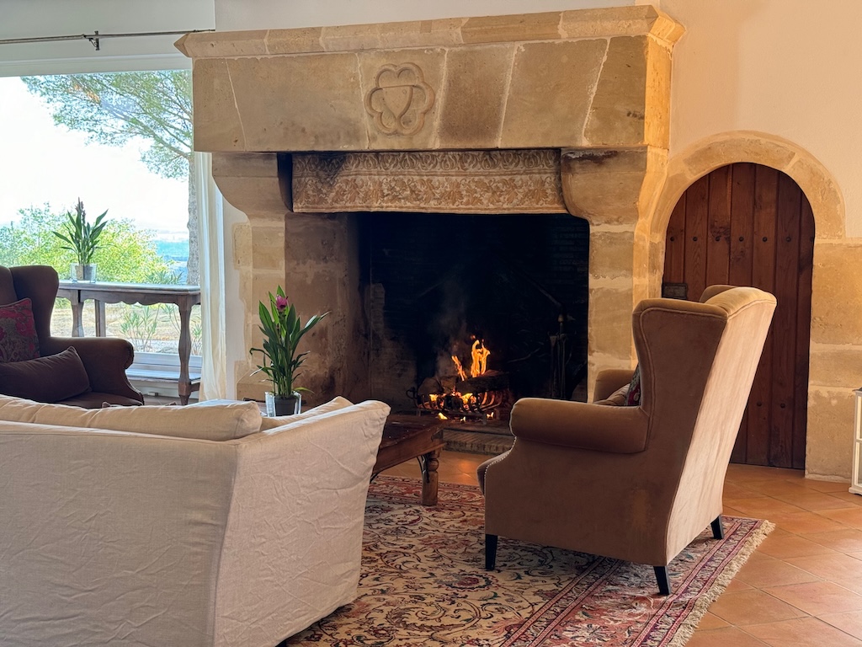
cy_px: 324
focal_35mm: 48
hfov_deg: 39.7
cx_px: 431
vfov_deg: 30.3
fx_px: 1195
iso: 100
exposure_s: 1/68
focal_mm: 6.86
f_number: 1.78
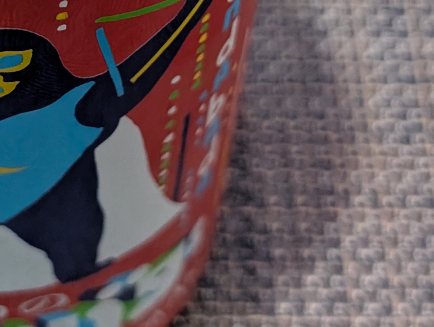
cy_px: 7
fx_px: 1657
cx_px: -23
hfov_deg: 14.6
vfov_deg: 11.2
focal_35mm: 132
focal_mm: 6.9
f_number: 1.68
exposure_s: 1/50.9
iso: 299
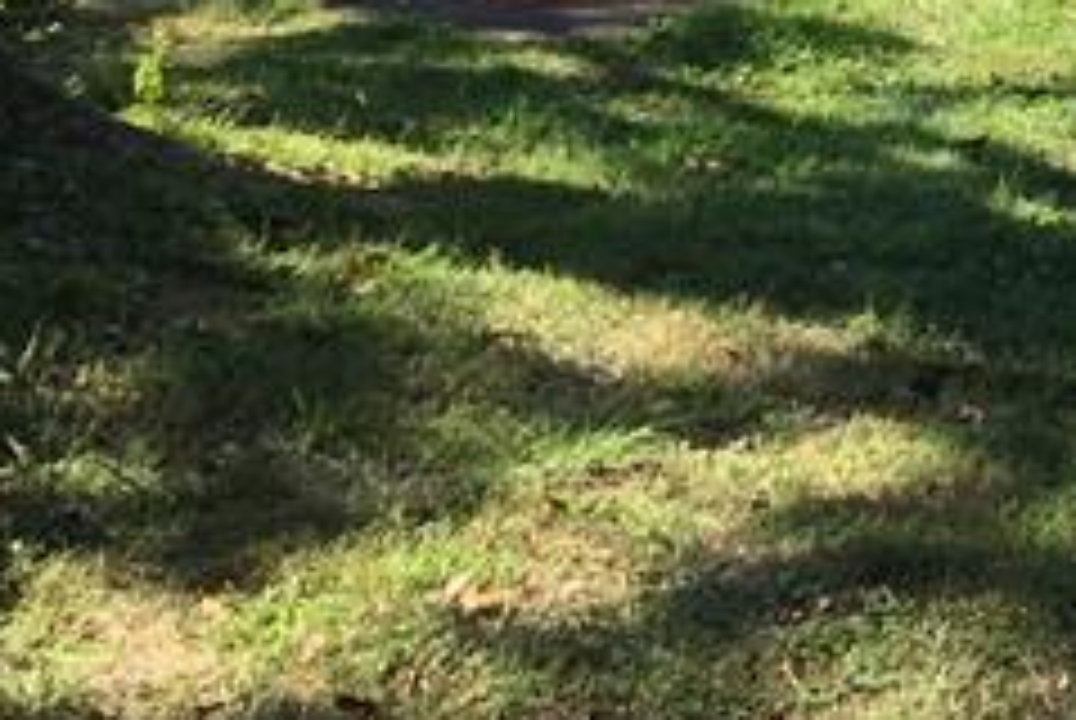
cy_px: -765
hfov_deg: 14.6
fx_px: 3860
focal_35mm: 129
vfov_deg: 9.8
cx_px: 1711
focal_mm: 4.15
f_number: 2.2
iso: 25
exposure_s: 1/596
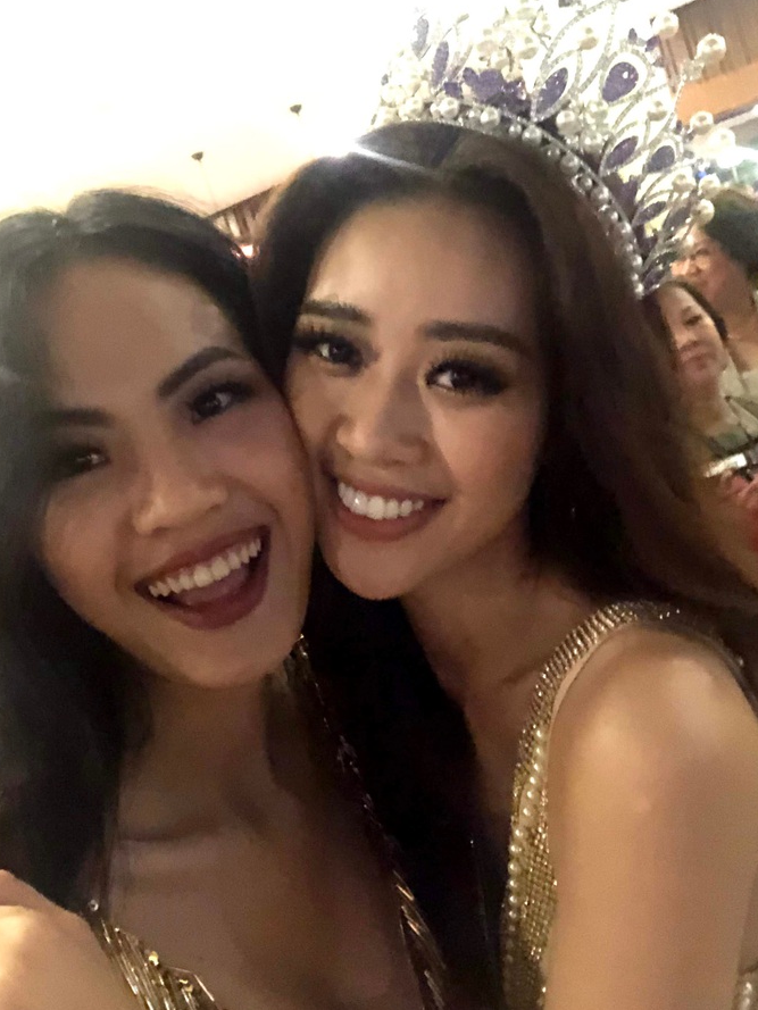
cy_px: 485
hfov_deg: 40.7
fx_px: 1022
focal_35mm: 35
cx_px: 375
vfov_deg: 52.6
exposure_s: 1/17
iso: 2000
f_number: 2.2
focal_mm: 2.87
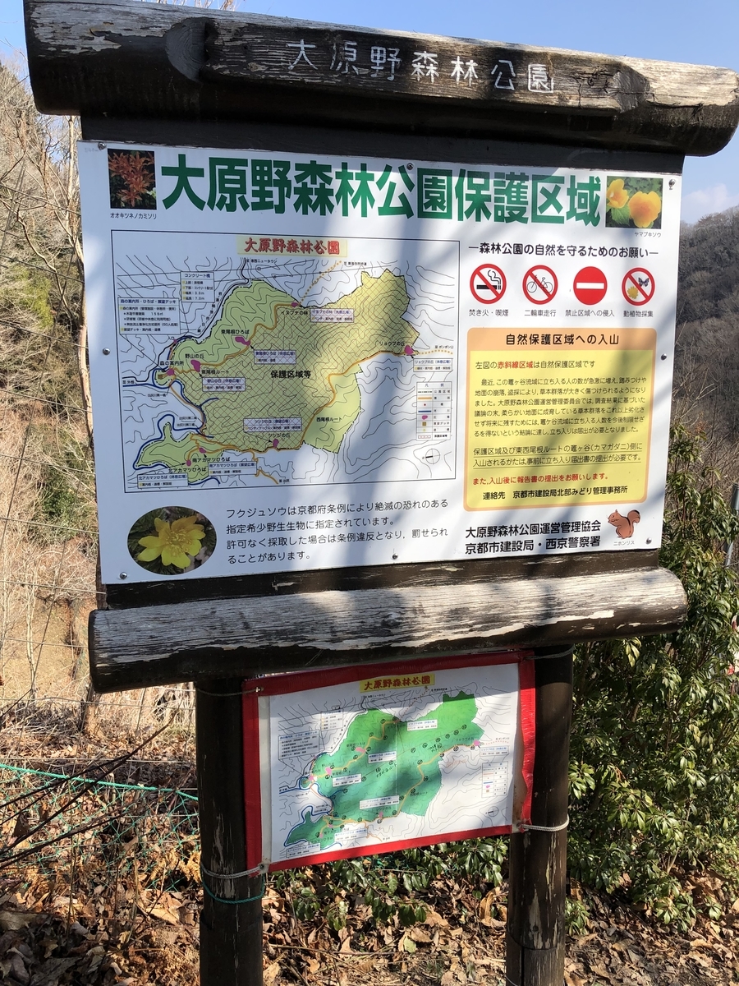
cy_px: 493
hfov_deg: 49.7
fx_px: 797
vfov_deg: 63.4
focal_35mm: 28
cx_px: 370
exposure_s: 1/1600
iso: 20
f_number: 1.8
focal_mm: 3.99
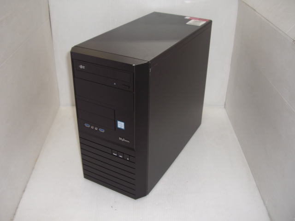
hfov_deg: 49.0
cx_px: 148
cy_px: 110
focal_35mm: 38
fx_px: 324
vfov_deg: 37.7
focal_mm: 7.9
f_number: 2.8
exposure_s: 1/60
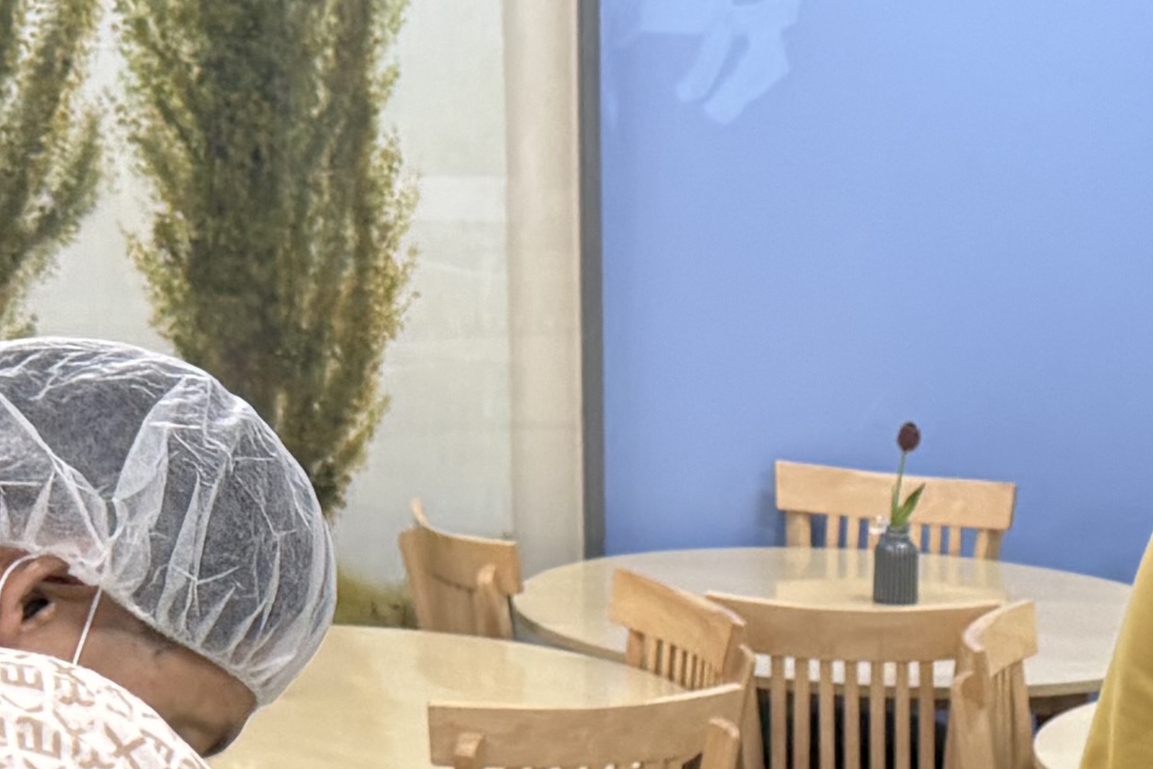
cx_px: 1274
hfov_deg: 17.5
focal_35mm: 113
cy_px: 1245
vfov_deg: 11.5
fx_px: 3618
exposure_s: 1/120
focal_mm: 6.76
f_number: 1.78
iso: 125
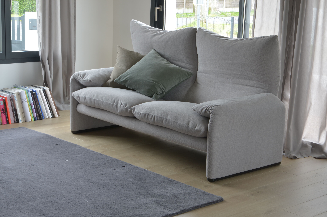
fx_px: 680
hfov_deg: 27.0
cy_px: 108
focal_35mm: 75
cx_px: 164
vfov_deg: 18.1
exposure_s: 1
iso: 140
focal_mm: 50
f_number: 16
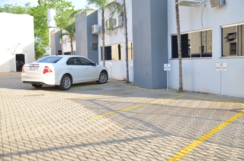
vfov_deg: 31.8
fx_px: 284
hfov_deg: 46.5
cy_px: 80
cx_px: 122
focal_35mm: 42
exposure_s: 1/500
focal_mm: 28
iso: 400
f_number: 4
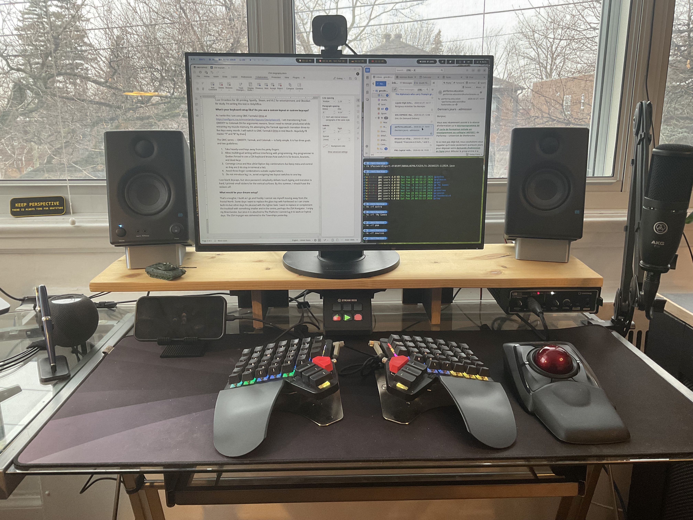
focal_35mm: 29
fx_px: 581
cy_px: 260
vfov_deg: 48.2
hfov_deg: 61.7
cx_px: 346
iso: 64
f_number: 1.8
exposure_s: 1/60
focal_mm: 3
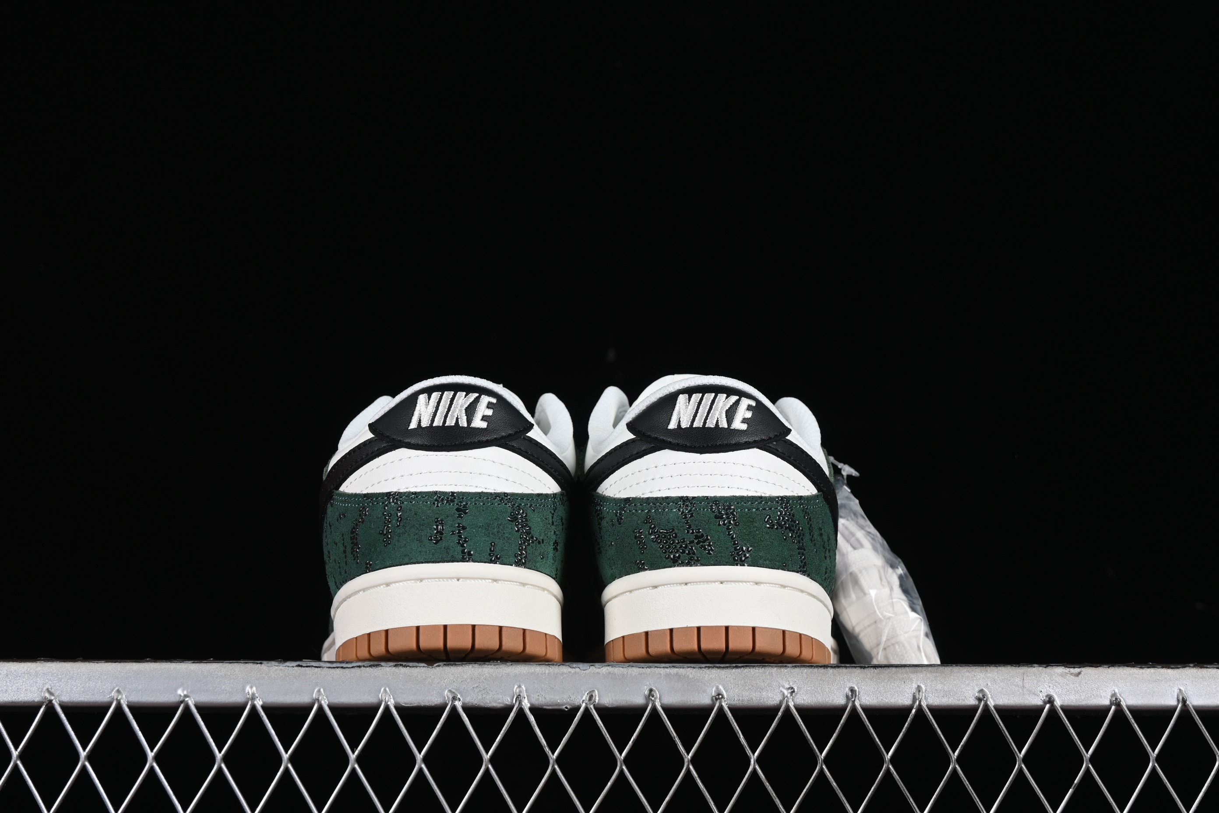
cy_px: 406
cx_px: 610
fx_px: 2539
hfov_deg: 27.0
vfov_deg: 18.2
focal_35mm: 75
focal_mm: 50
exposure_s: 1/80
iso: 160
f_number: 8
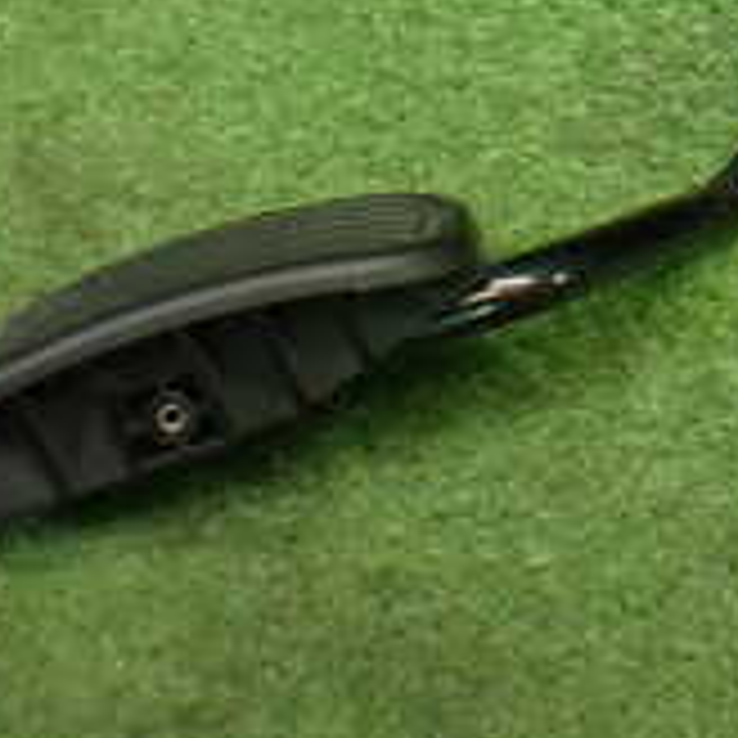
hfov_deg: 17.6
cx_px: 711
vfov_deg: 17.0
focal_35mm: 97
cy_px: -198
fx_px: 2340
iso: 800
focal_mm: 5.4
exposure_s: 1/125
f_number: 2.3
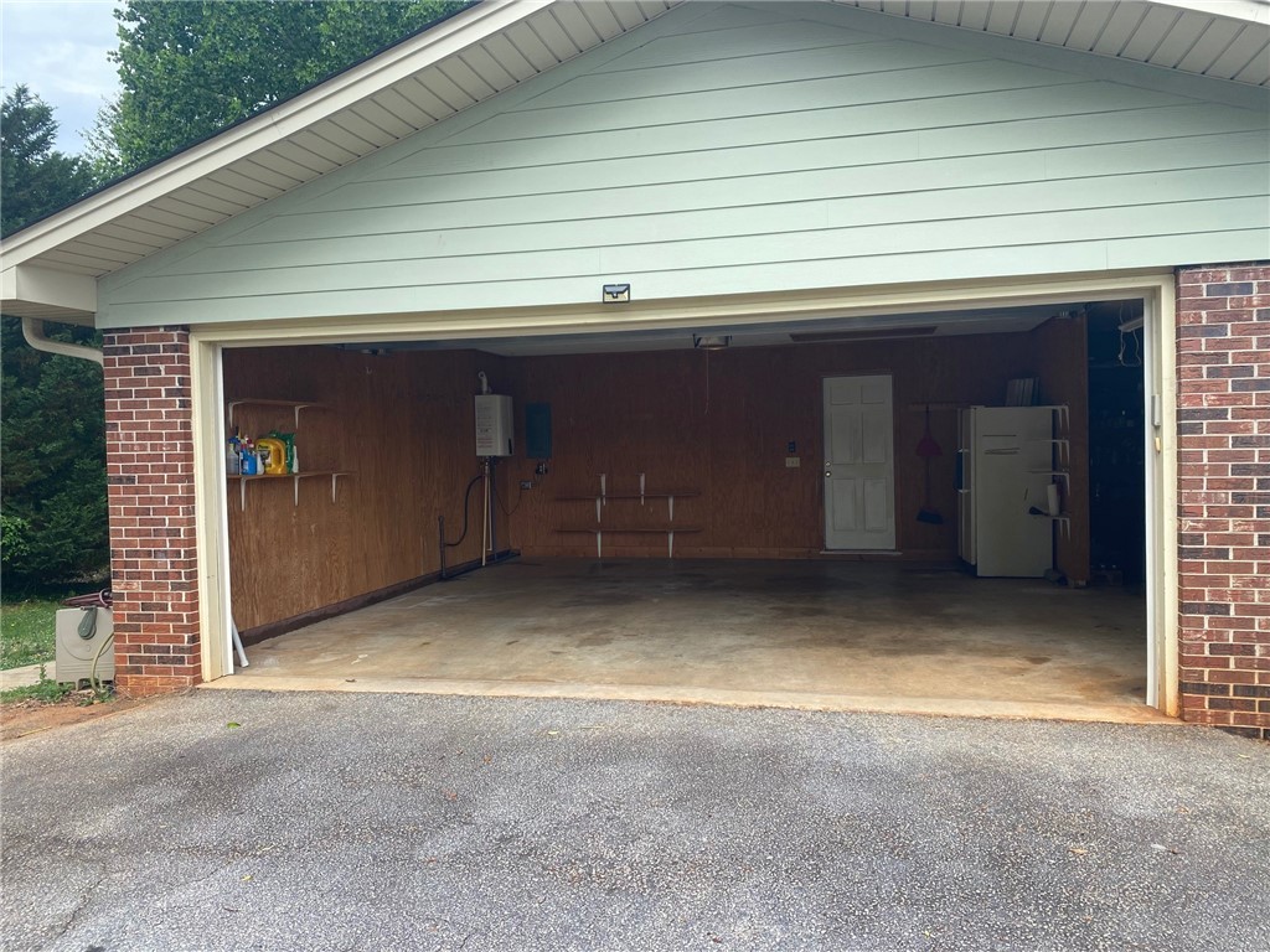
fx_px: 954
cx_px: 635
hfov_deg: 67.3
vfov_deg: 53.1
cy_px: 476
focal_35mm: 26
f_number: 1.8
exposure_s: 1/724
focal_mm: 4.25
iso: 32
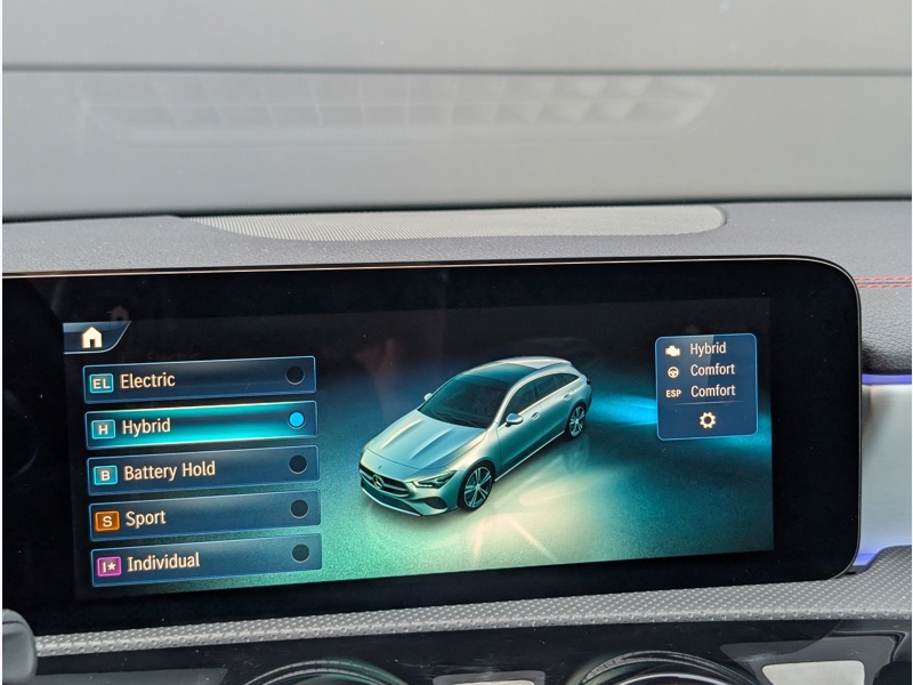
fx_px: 1292
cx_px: 456
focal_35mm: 49
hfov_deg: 38.9
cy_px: 342
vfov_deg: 29.7
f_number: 1.68
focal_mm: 6.9
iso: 32
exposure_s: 1/60
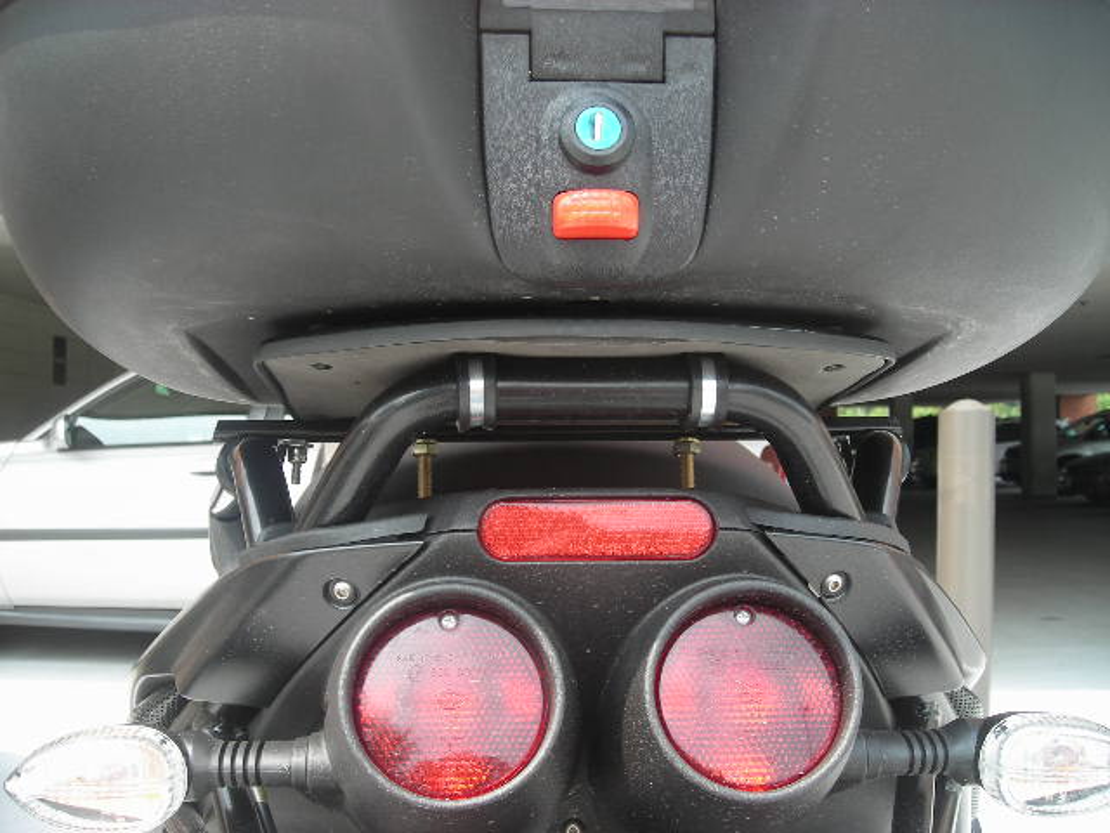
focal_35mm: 38
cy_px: 416
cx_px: 555
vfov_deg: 37.7
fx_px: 1219
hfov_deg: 49.0
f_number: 3.2
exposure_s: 1/141
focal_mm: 6.3
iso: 50
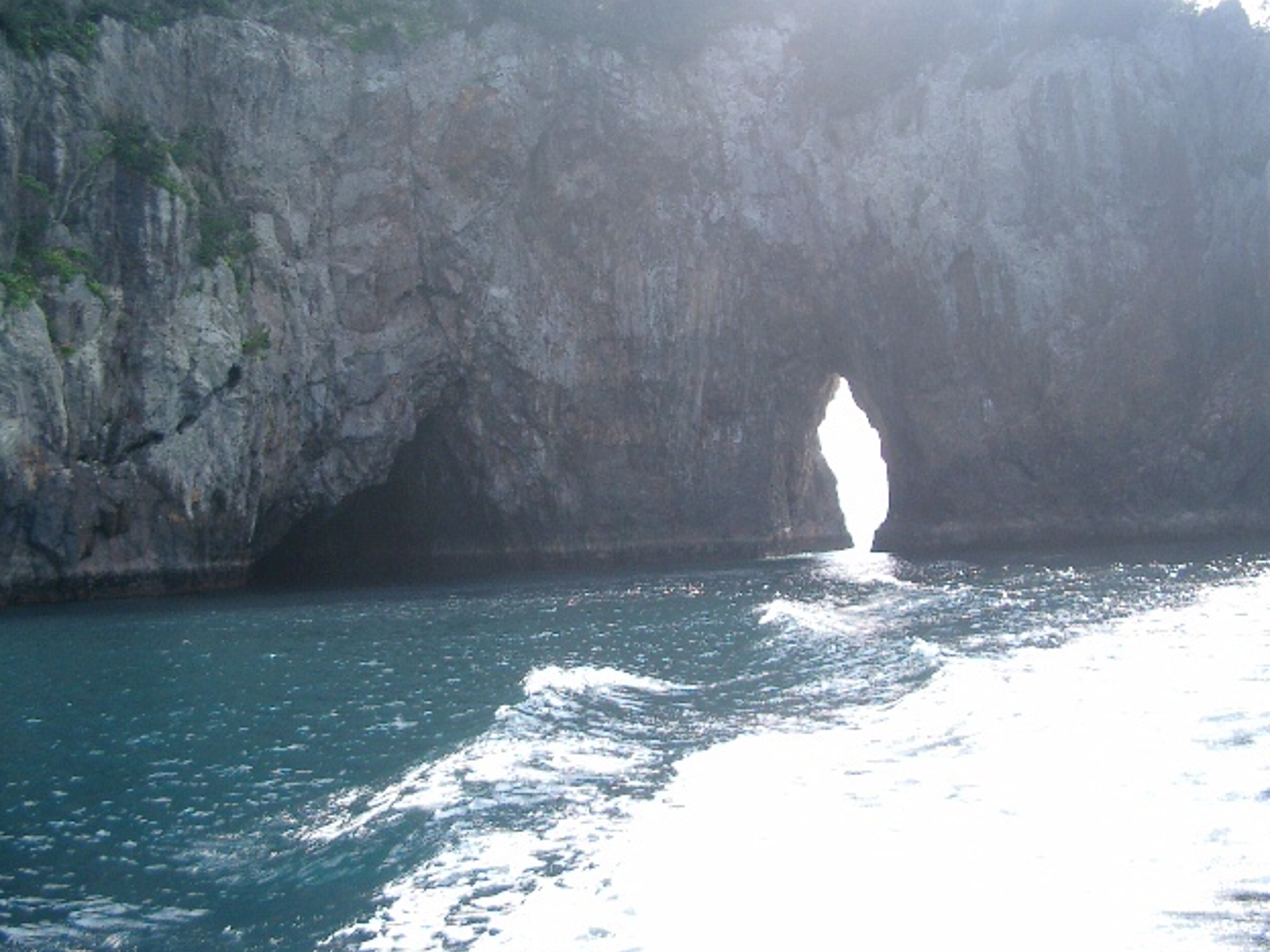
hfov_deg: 49.0
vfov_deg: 37.7
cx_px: 644
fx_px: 1394
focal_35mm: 38
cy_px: 465
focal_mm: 7.6
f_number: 2.6
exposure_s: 1/800
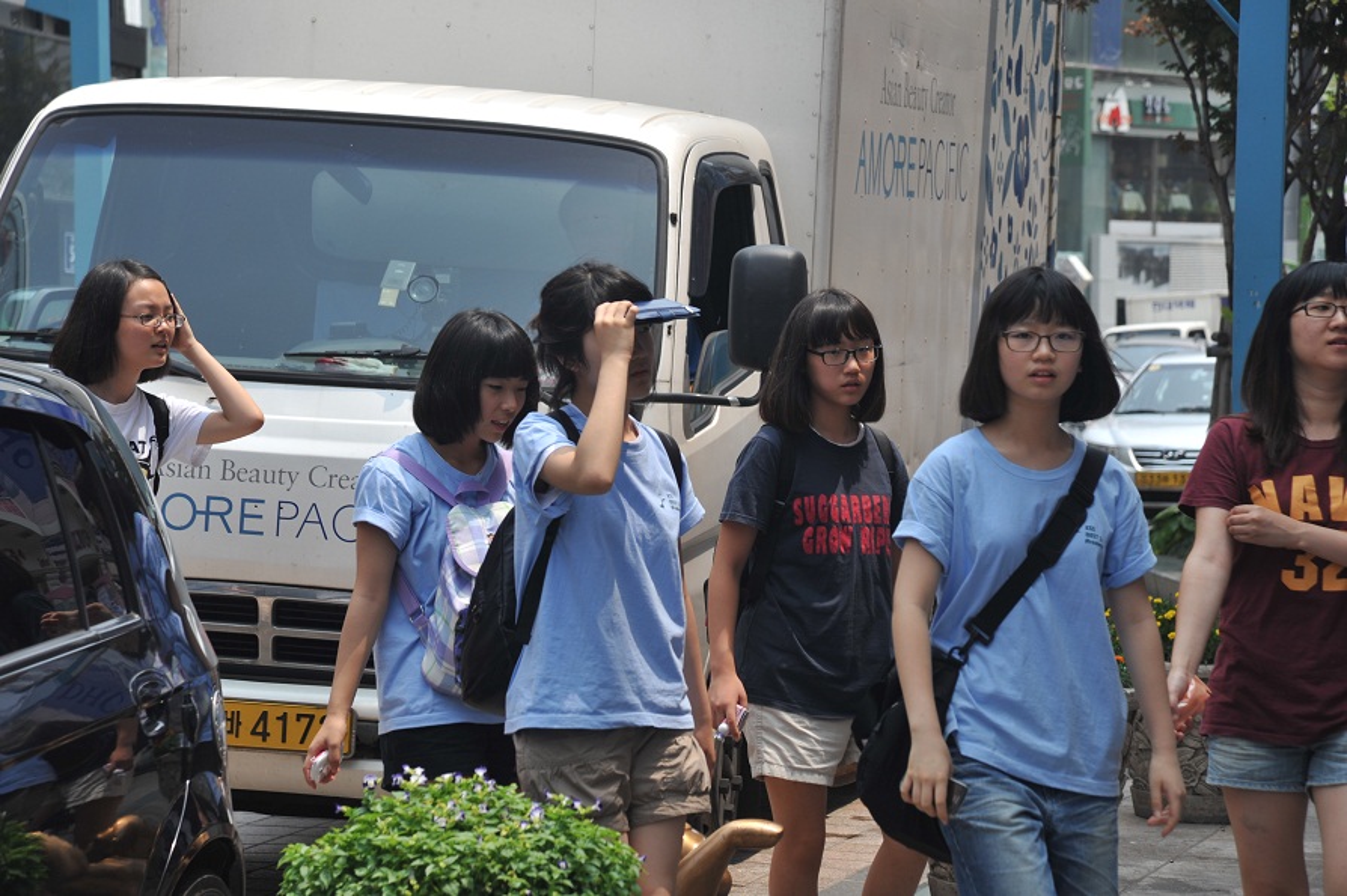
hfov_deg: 17.1
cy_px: 448
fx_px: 4487
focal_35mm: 120
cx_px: 674
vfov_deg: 11.4
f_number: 9
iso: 200
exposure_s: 1/320
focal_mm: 120
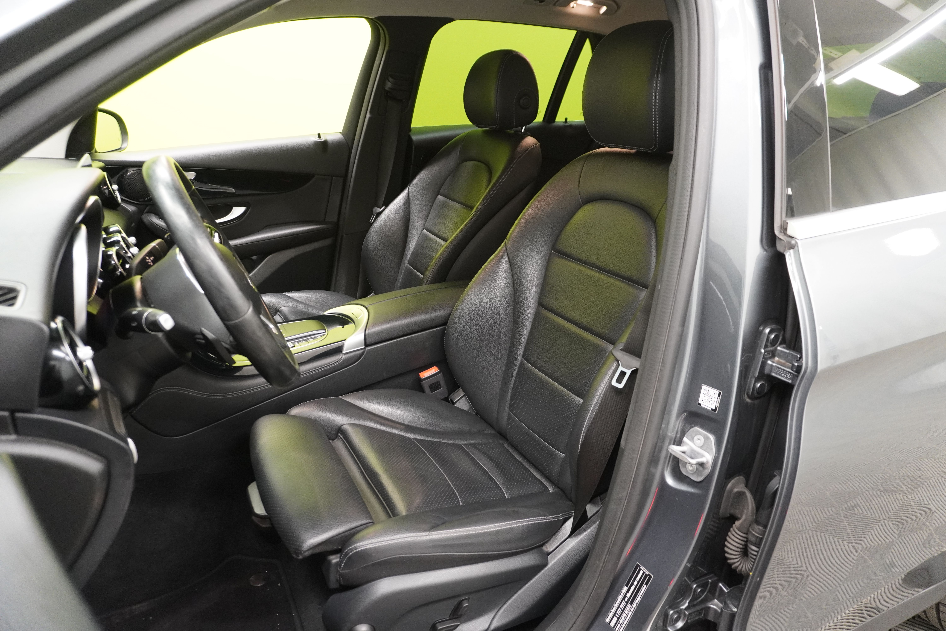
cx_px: 473
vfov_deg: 53.1
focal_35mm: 24
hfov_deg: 73.7
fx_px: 631
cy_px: 316
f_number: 3.5
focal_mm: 16
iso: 1600
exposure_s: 1/30
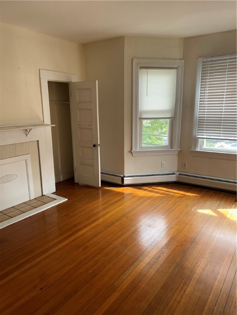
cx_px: 118
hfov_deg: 53.1
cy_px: 158
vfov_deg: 67.3
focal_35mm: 26
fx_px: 237
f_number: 1.5
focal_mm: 5.7
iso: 32
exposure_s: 1/144
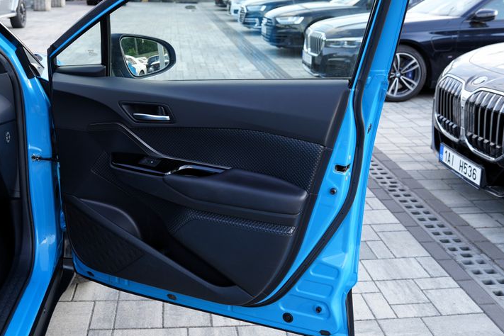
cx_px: 230
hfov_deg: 53.1
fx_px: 504
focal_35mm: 36
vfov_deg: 36.7
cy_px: 128
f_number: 4
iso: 100
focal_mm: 25
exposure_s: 1/60
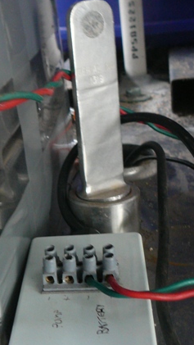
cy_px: 172
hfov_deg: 20.4
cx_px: 23
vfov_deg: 36.0
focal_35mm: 58
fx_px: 530
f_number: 2.8
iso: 200
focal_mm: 5.2
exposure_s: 1/8
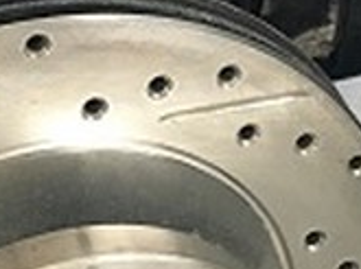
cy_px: 66
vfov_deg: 10.5
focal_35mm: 141
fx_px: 1467
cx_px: 7
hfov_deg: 13.8
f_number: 2.2
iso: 250
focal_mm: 4.15
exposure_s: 1/17
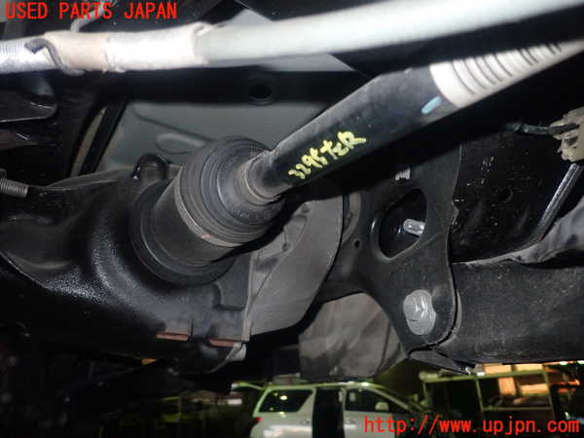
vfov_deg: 54.9
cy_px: 219
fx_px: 422
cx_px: 292
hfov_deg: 69.4
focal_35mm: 25
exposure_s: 1/30
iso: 640
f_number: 5.6
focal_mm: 4.5
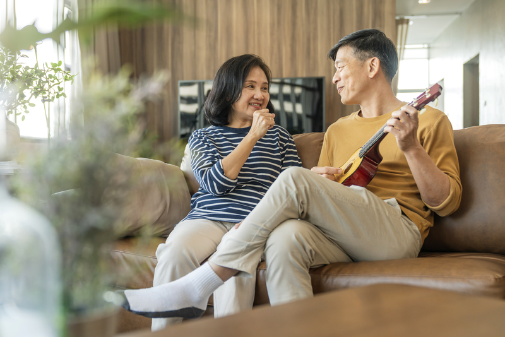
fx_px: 589
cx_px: 252
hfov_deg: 46.4
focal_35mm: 42
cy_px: 168
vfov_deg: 31.9
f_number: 2.8
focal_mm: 42
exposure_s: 1/160
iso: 400
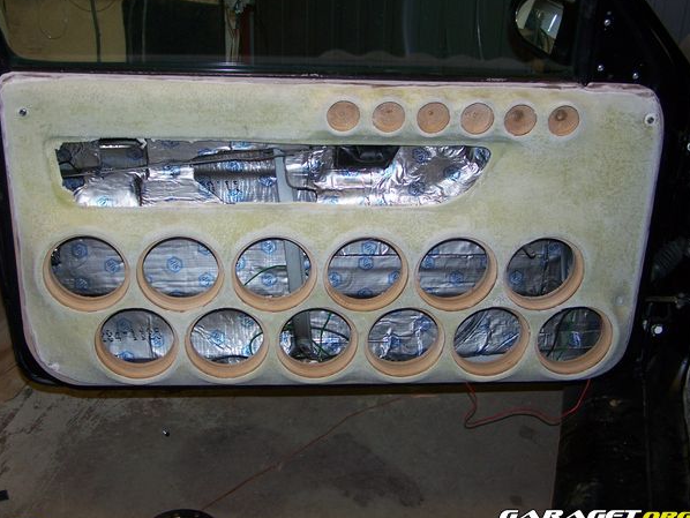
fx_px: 917
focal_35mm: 46
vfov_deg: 31.5
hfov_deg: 41.2
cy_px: 250
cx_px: 328
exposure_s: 1/60
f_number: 2.9
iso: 80
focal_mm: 7.1
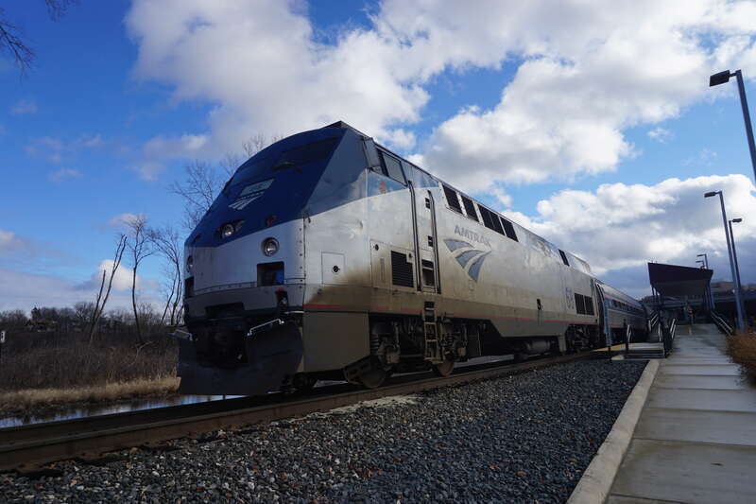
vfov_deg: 53.1
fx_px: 504
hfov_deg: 73.8
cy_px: 252
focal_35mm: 24
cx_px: 378
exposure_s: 1/125
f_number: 11
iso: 100
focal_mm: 16
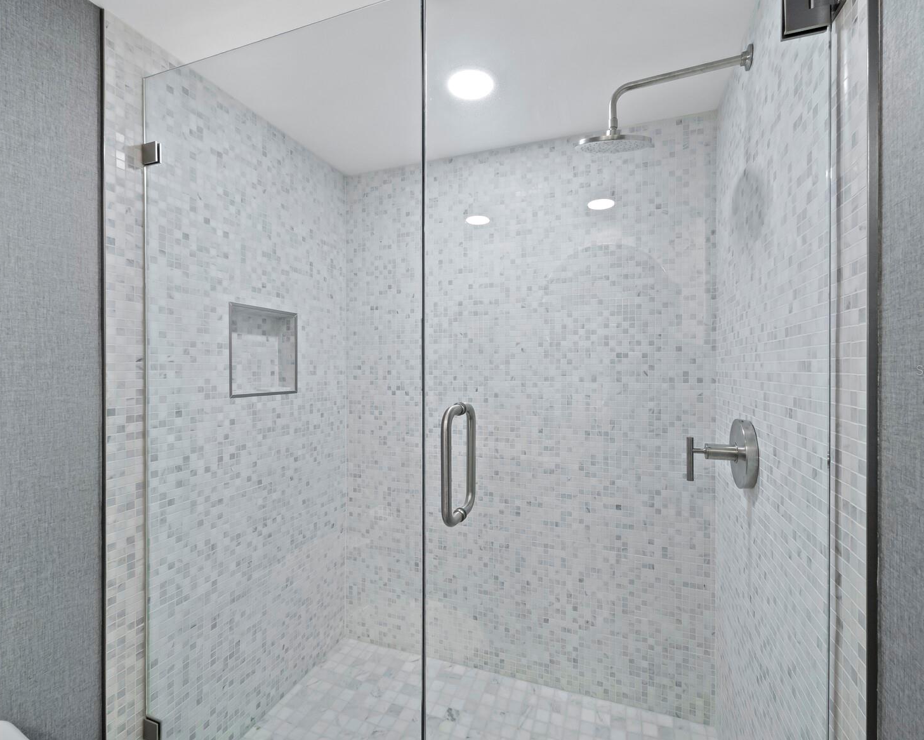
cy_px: 370
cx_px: 469
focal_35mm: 15
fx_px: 410
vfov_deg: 84.0
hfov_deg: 96.8
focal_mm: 7
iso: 400
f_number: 13
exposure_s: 1/2
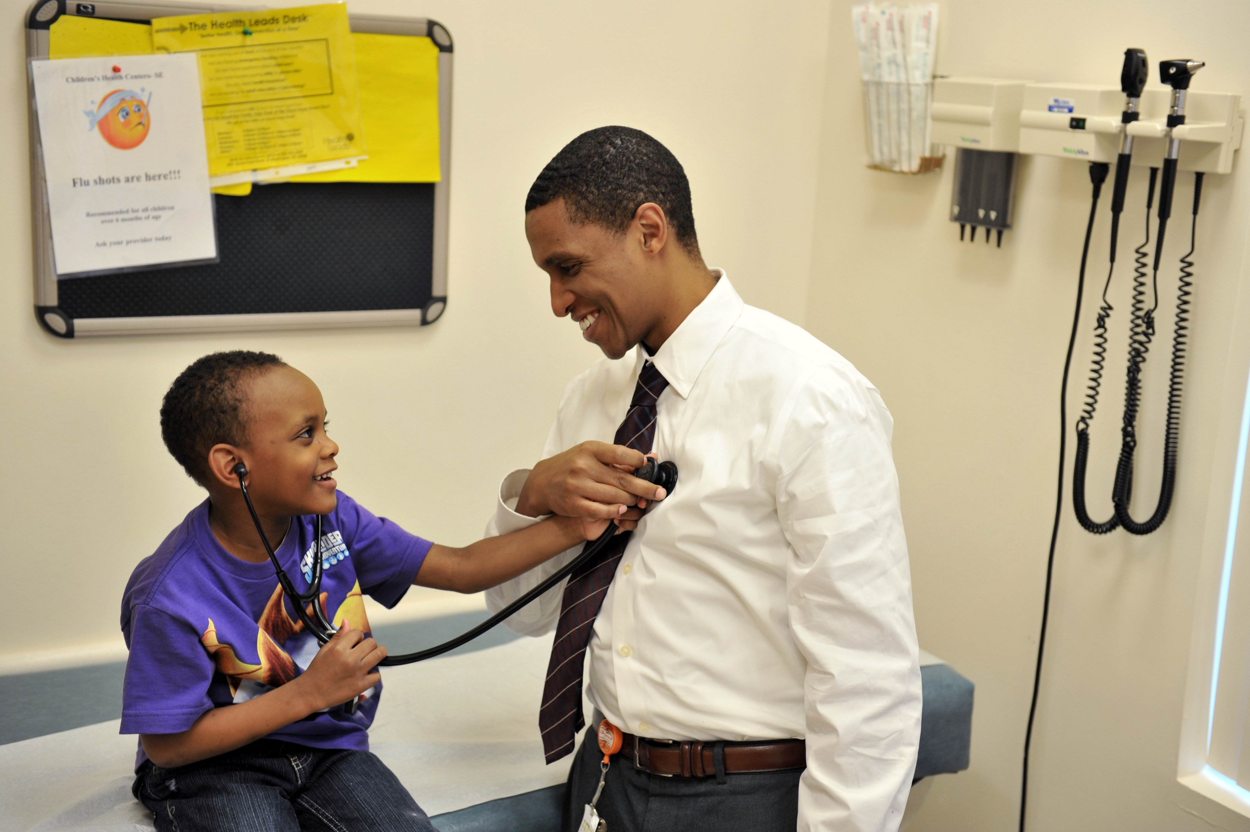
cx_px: 625
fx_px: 1804
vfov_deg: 26.0
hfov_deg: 38.2
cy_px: 416
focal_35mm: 52
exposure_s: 1/100
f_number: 3.2
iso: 640
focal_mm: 52
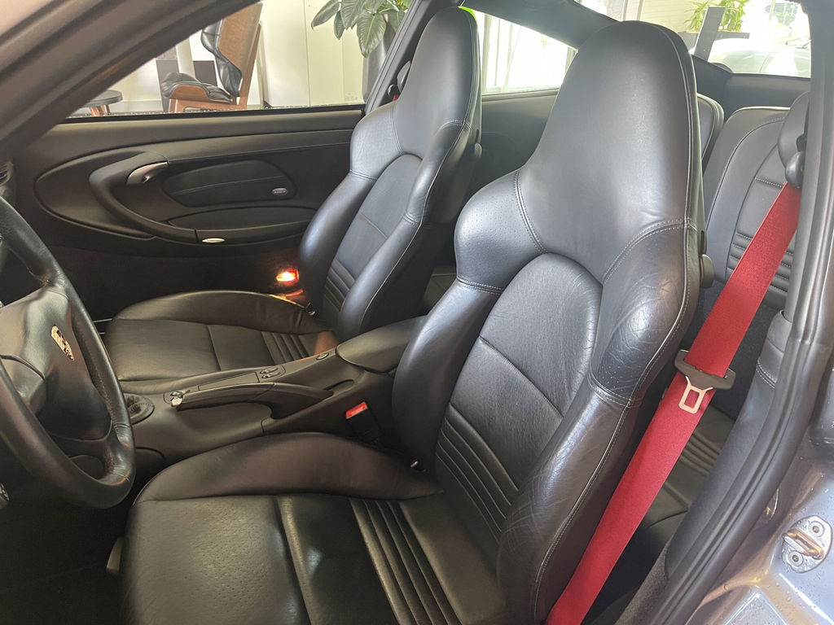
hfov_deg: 69.4
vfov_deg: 54.9
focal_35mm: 25
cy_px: 312
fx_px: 602
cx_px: 417
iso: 500
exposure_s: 1/60
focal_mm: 5.1
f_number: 1.6
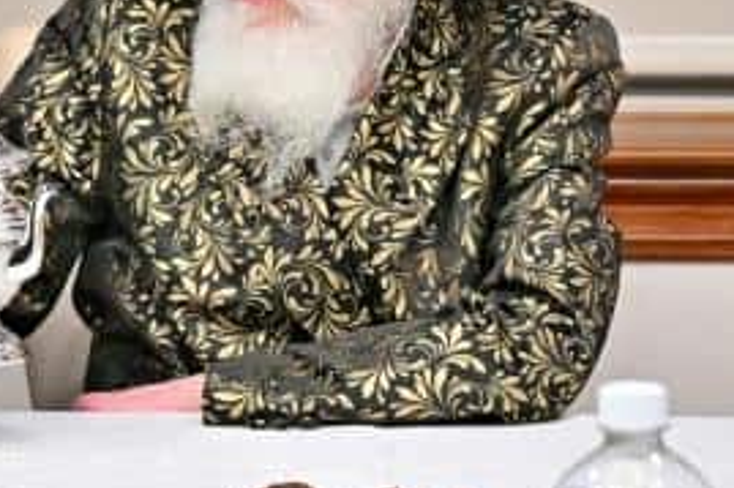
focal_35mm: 228
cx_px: -106
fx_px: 4646
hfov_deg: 8.9
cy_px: -264
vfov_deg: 5.9
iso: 640
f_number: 4
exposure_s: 1/125
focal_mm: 40
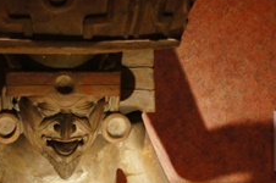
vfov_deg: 9.8
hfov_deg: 14.7
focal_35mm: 139
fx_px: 1067
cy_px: 146
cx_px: 76
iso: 1600
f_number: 4.5
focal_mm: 35
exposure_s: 1/30
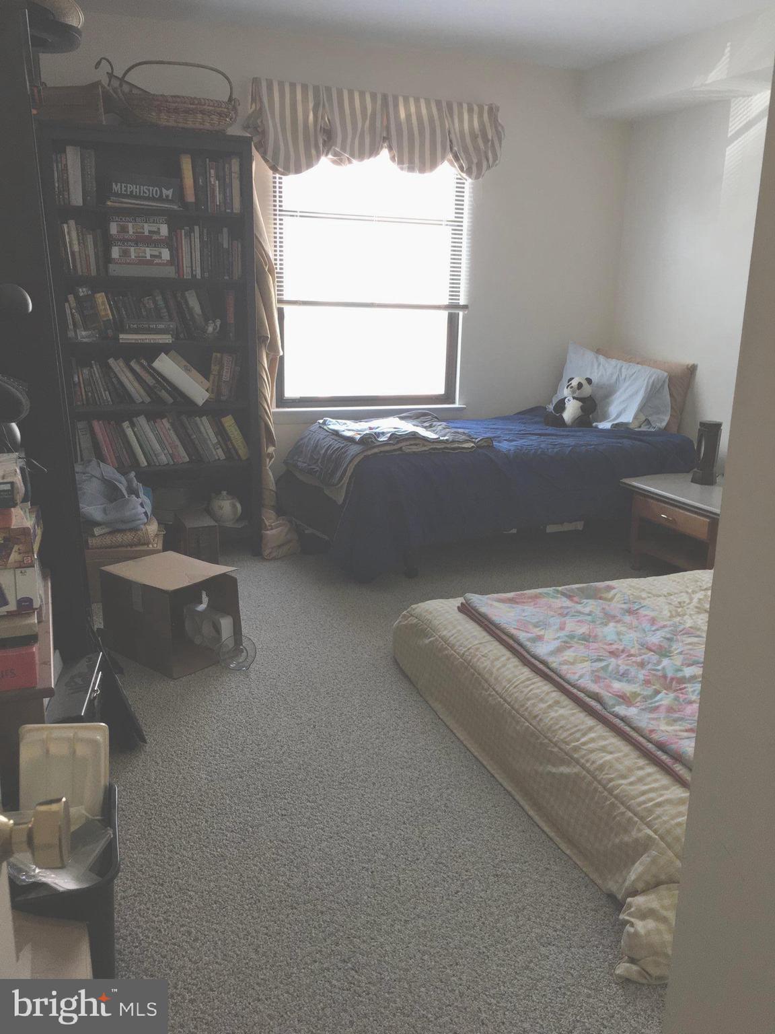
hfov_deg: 48.2
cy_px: 517
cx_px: 388
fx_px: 866
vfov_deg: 61.7
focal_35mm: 29
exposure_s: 1/30
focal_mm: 4.15
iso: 80
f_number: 2.2
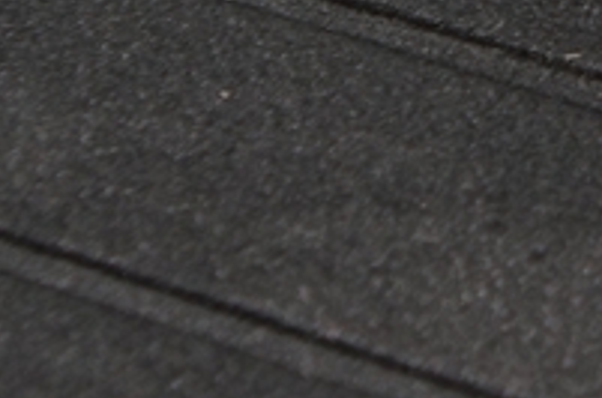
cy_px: -545
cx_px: 1066
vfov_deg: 4.0
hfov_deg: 6.0
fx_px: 5622
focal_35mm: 337
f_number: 5
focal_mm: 44
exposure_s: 1/40
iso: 400
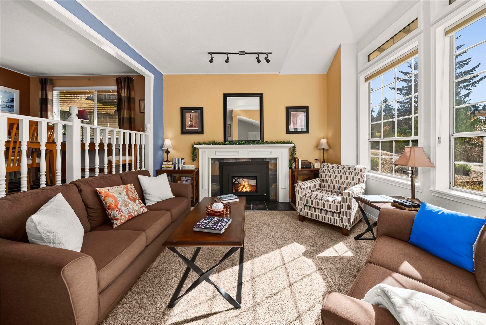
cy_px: 162
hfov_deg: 112.6
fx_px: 162
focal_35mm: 12
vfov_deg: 90.1
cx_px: 243
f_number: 7.1
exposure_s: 1/30
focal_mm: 12
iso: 400
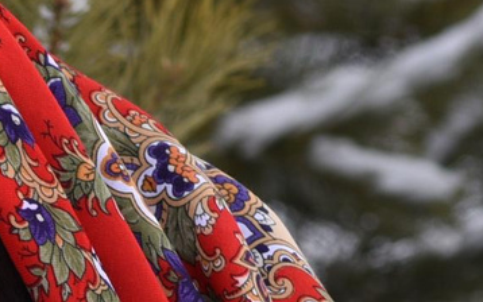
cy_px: 537
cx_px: -471
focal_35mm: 620
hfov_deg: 3.4
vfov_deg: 2.1
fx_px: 8164
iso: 100
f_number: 6.3
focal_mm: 85
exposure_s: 1/200
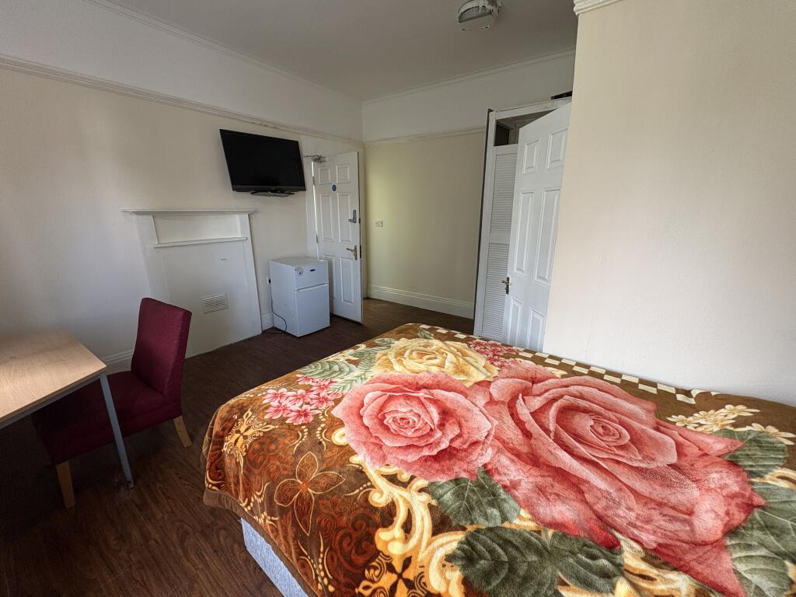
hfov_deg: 102.1
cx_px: 398
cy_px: 298
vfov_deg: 85.7
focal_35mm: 14
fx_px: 322
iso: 160
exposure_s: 1/50
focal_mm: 2.22
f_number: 2.2
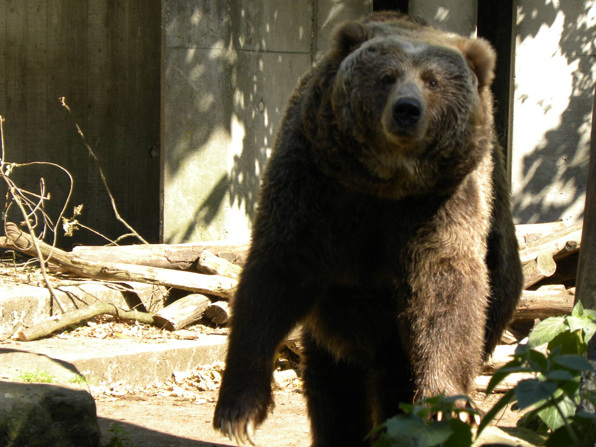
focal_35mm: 184
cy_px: 224
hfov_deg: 10.7
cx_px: 298
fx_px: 3168
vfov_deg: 8.1
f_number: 4.5
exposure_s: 1/92
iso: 64
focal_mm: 32.7
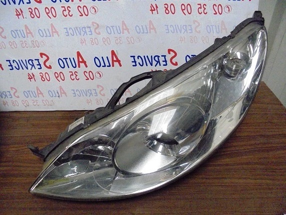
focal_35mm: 26
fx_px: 215
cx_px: 143
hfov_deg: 67.3
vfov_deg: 53.0
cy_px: 108
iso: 800
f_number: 3.5
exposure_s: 1/60
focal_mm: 4.6
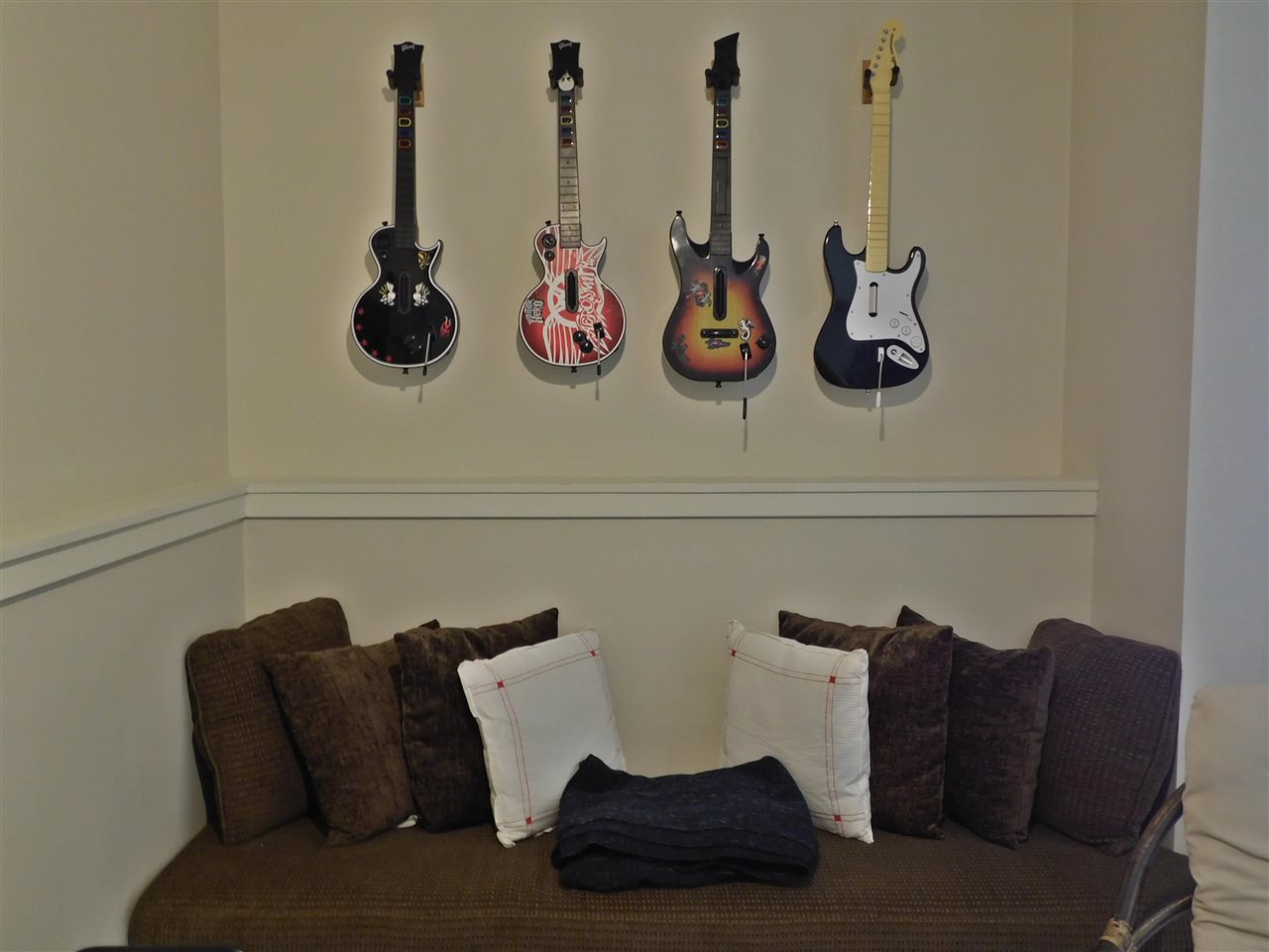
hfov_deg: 60.0
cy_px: 476
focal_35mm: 30
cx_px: 634
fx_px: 1100
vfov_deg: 46.8
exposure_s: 1/20
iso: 400
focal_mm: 5.3
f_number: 3.2
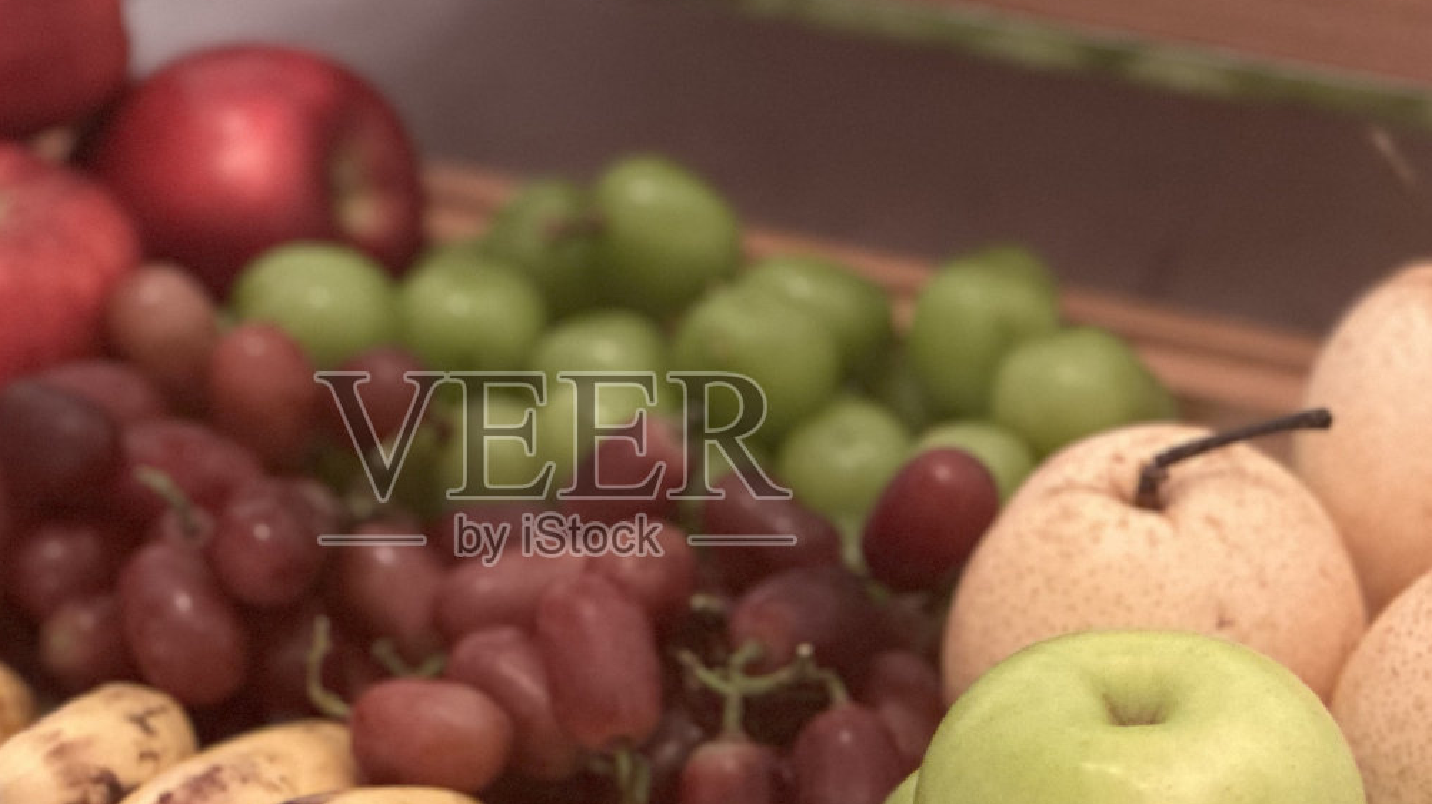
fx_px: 5087
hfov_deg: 16.0
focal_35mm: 134
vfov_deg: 9.0
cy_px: 470
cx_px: 556
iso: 400
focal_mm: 9
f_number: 2.8
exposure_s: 1/17
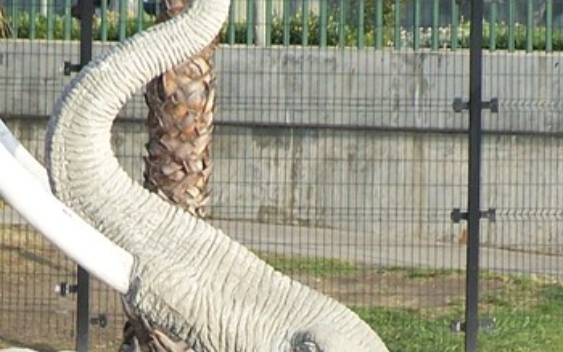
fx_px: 10053
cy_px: 681
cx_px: 240
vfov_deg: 2.0
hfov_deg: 3.2
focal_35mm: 655
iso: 80
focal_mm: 28
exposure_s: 1/320
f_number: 3.2
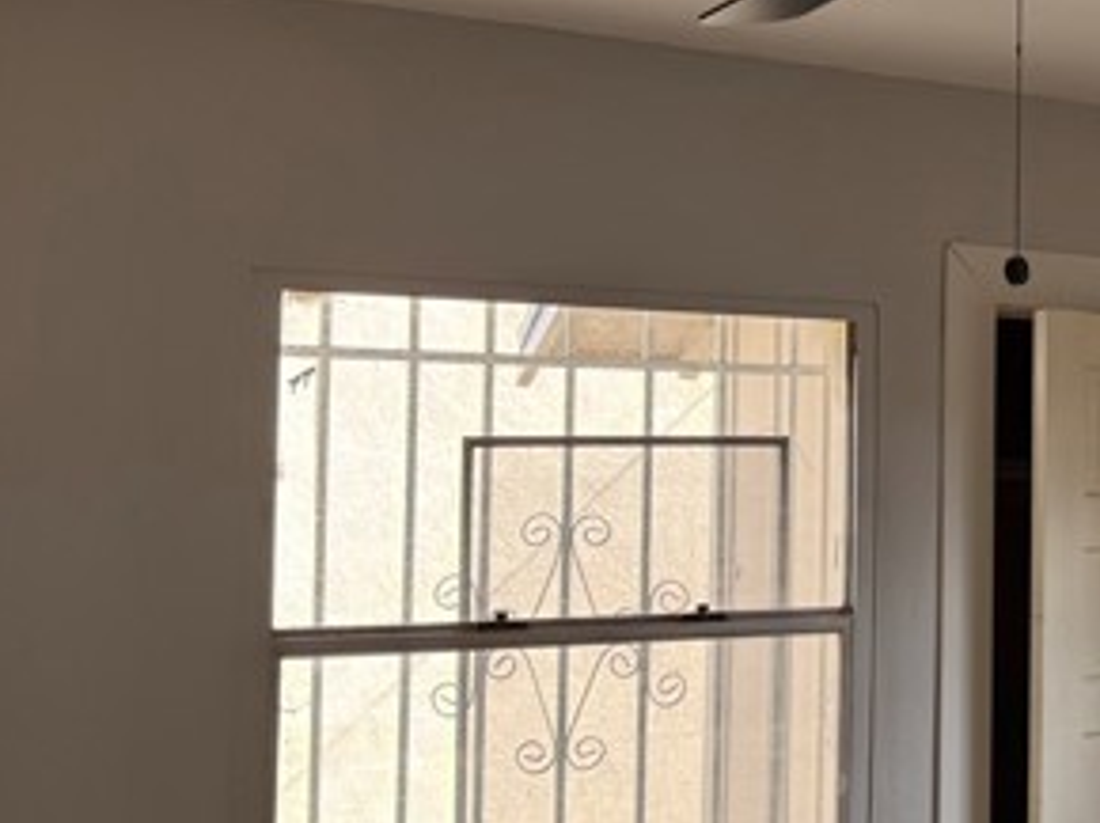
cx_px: 1043
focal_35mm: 53
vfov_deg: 27.5
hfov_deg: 33.7
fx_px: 1683
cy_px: 406
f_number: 1.78
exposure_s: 1/183
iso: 64
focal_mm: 6.76
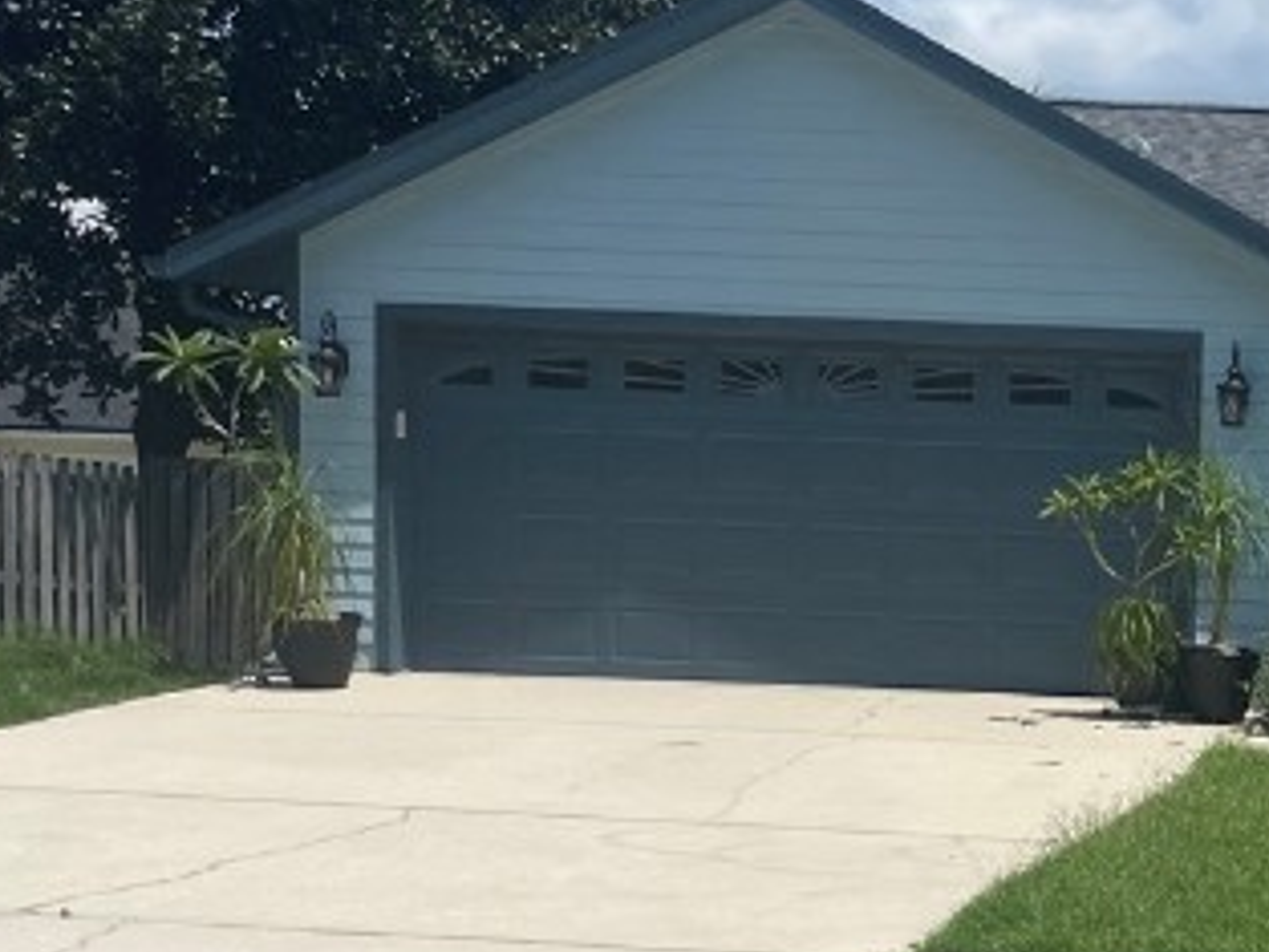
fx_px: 3117
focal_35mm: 85
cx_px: 1565
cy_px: 810
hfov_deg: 21.2
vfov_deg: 17.2
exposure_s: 1/6494
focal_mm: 4.2
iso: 32
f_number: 1.6
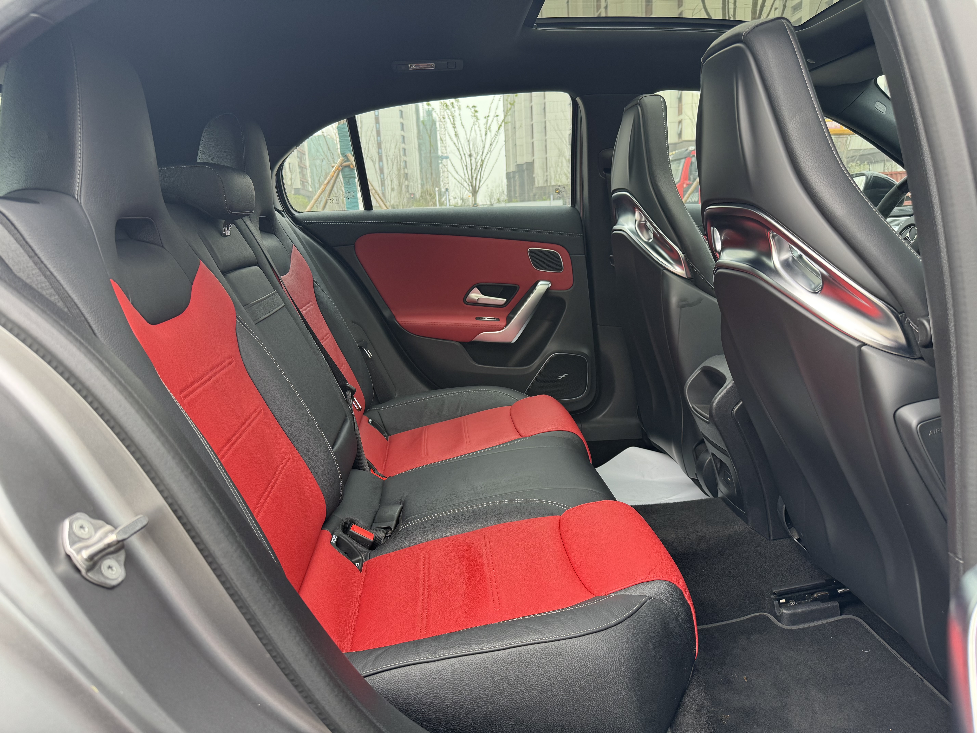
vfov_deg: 56.8
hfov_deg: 71.6
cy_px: 366
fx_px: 677
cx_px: 488
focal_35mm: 24
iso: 100
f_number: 1.78
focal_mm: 6.76
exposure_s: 1/121
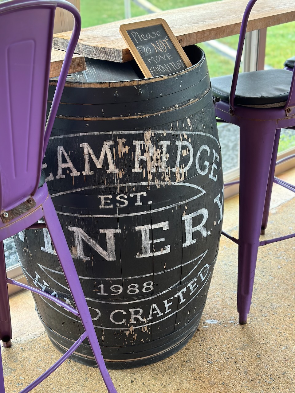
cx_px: 148
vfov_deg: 39.7
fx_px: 545
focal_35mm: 48
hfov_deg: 30.3
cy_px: 196
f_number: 1.78
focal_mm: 6.86
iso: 125
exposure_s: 1/108
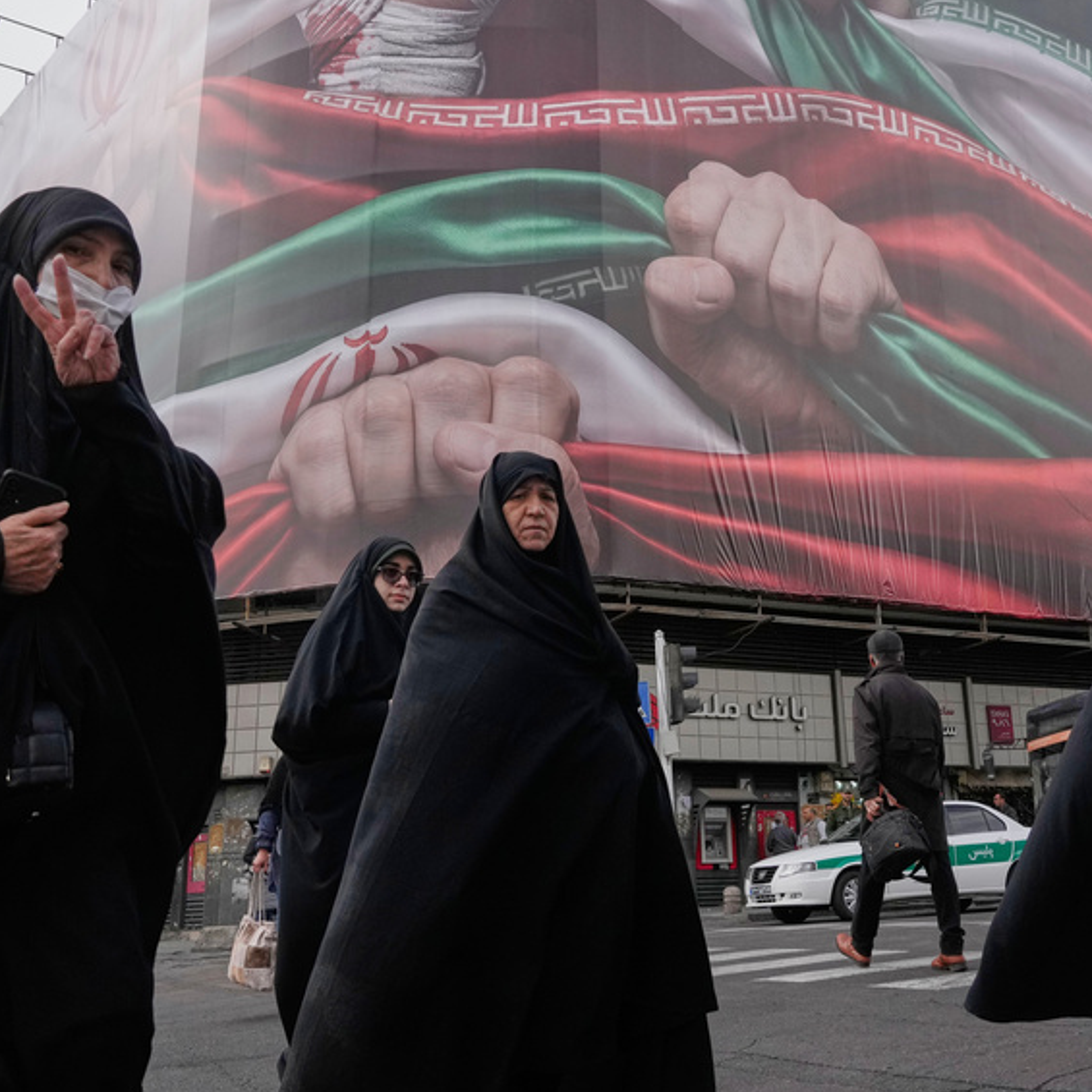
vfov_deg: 44.9
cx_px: 653
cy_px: 494
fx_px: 1321
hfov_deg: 44.7
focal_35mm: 37
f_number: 8
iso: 1000
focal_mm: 24
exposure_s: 1/1250
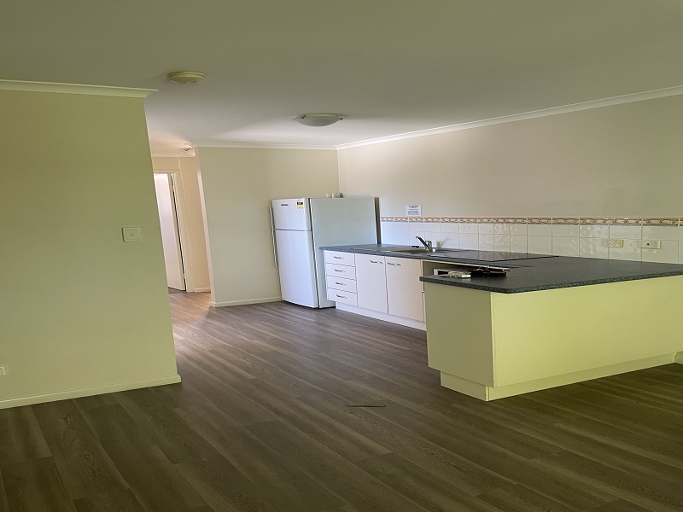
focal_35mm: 26
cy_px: 256
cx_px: 342
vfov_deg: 53.1
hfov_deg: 67.3
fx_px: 513
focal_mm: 5.1
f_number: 1.6
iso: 160
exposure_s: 1/60
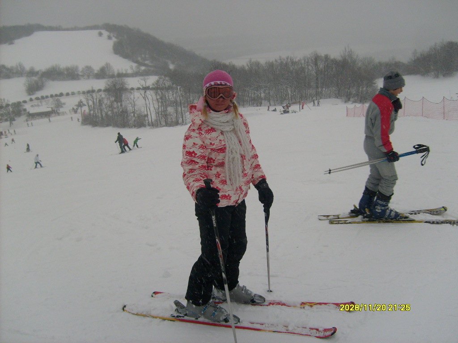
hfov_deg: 52.6
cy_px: 172
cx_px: 229
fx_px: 463
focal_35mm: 35
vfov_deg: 40.7
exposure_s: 1/180
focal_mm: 5.8
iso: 80
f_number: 7.1
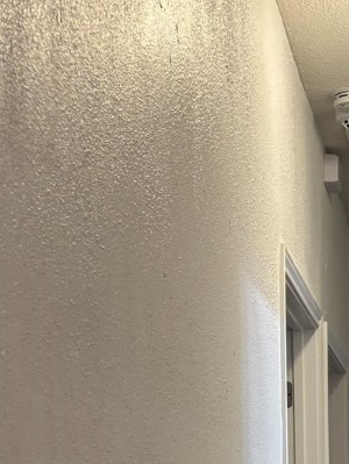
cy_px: 578
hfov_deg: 14.3
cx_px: 434
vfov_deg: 18.5
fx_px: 1342
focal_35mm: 100
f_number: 1.6
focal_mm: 5.96
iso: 125
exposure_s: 1/60
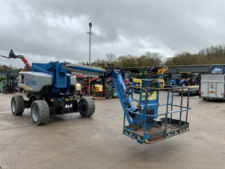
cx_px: 112
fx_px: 188
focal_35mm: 29
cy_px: 84
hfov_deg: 61.7
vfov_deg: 48.2
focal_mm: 3
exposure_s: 1/606
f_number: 1.8
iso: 16
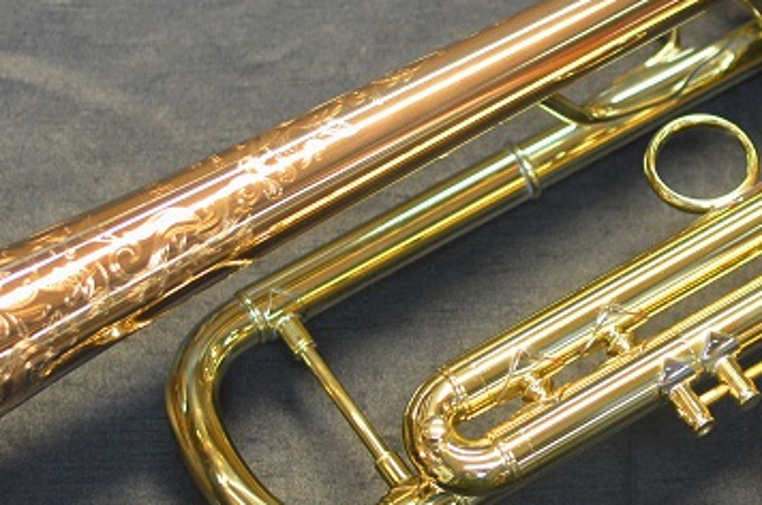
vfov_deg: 9.4
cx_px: 535
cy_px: 140
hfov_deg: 14.1
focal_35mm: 145
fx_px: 3072
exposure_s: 1/50
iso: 800
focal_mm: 35
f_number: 3.5
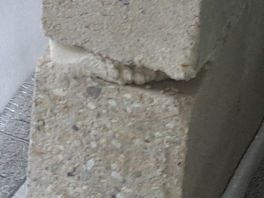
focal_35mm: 154
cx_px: -389
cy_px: -370
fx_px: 1174
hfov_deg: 10.8
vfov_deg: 8.3
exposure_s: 1/50
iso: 64
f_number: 1.8
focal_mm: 5.23
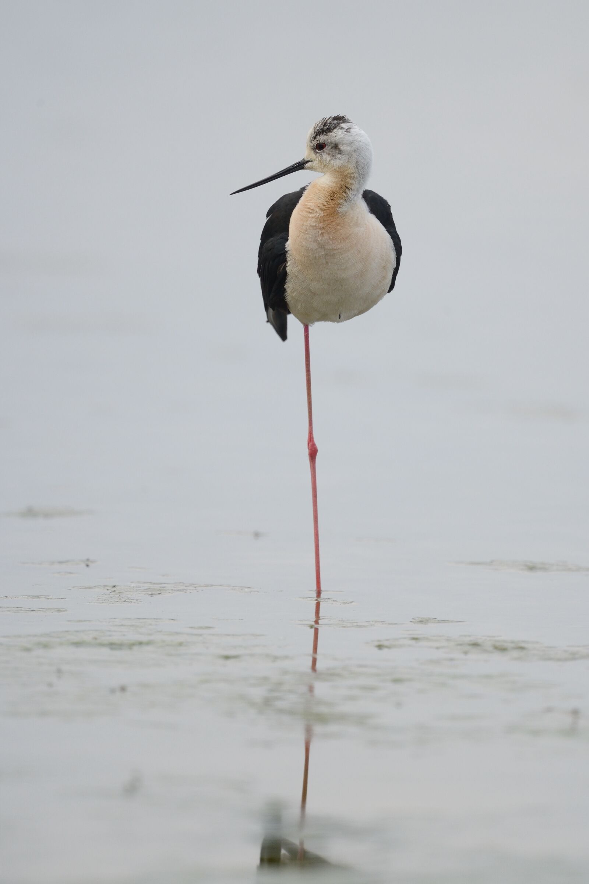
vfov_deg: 2.1
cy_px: 442
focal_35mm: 1000
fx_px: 24540
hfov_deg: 1.4
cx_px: 294
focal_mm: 1000
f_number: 7.1
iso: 800
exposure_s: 1/1250
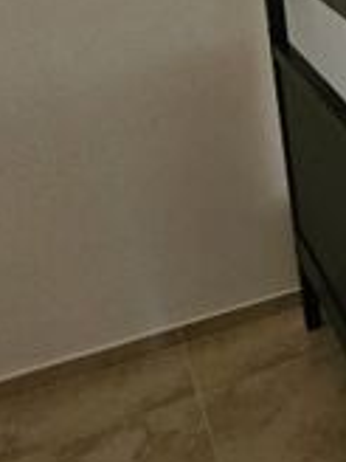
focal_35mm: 56
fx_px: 746
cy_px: 51
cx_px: 665
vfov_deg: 32.7
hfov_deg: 18.6
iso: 800
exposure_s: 1/33.3
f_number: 2.2
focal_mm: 2.2
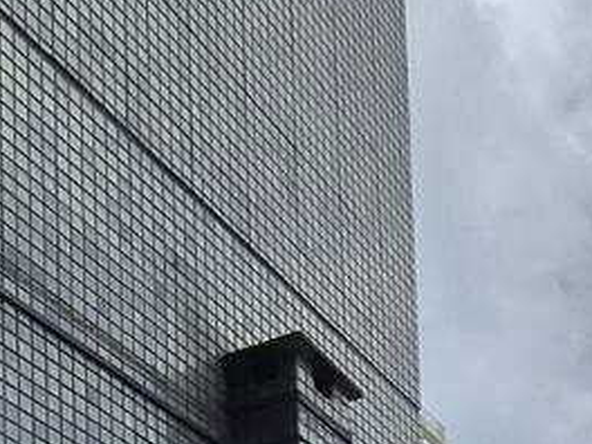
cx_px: 531
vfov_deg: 14.8
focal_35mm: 71
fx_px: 1214
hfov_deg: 26.5
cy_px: 1002
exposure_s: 1/864
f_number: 2.2
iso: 100
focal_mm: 1.74
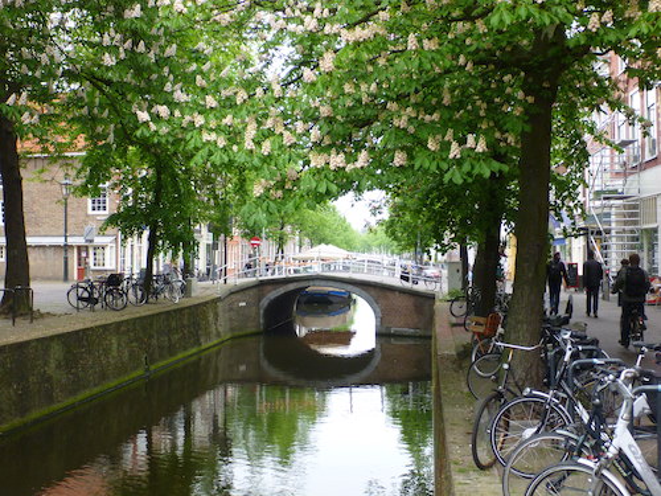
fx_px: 897
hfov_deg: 40.4
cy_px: 248
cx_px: 330
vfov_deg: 30.9
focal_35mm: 47
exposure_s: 1/80
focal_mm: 8.4
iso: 320
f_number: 4.5
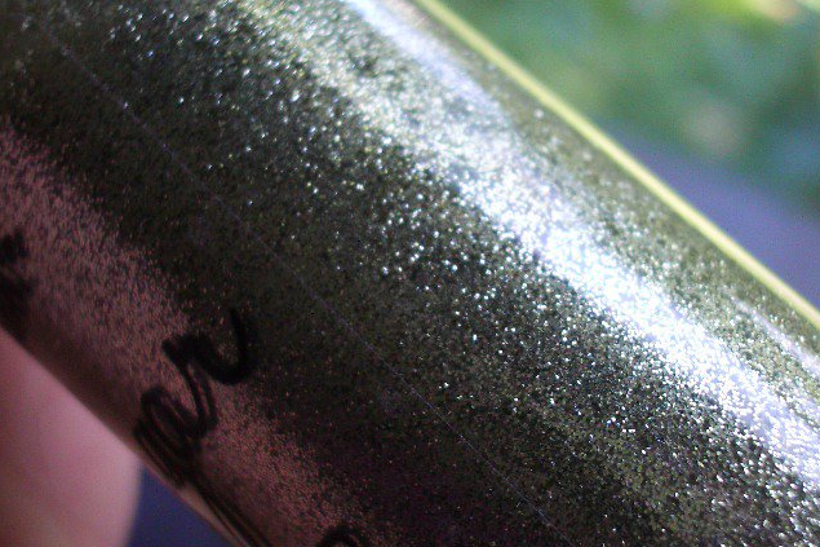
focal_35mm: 65
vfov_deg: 20.9
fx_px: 1480
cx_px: 412
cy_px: 288
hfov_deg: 31.0
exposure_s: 1/80
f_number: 3.5
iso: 200
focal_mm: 10.2
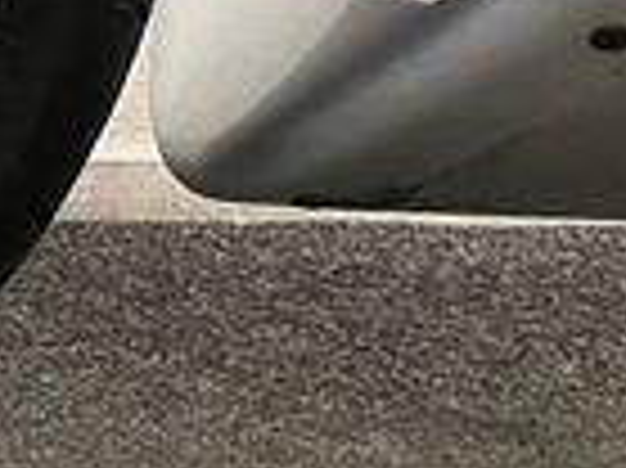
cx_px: -730
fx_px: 2168
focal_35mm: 120
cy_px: -279
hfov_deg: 13.4
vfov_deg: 11.7
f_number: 1.6
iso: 200
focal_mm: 5.1
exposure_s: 1/50
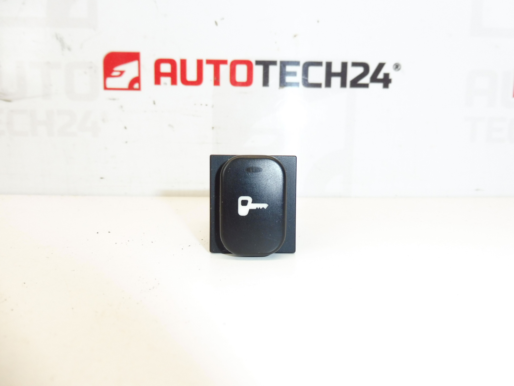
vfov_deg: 56.8
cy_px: 193
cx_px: 257
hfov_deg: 71.6
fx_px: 356
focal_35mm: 24
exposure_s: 1/125
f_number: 3.5
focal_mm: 4.3
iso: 200
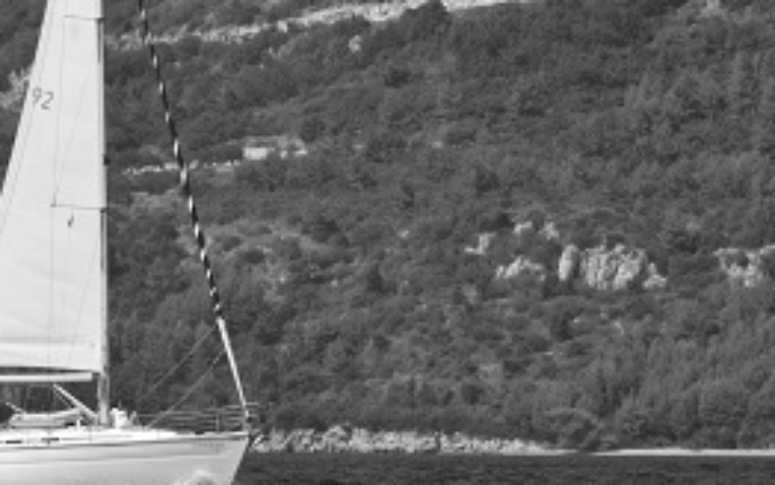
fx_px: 8262
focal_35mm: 391
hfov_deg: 5.4
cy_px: 89
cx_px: 80
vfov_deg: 3.4
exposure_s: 1/500
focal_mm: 112
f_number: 7.1
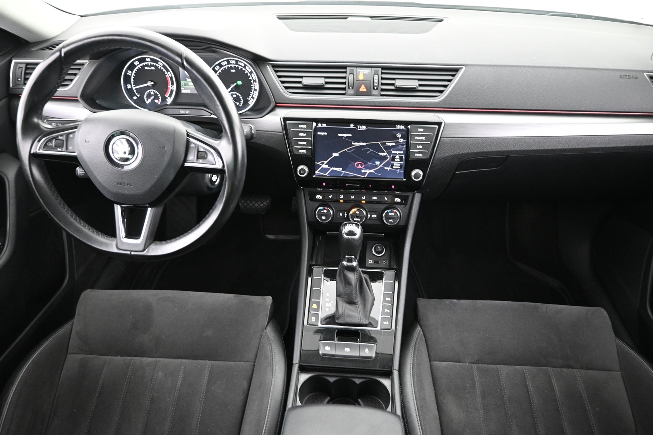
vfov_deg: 53.1
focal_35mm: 24
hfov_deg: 73.7
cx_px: 326
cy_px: 218
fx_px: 435
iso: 1600
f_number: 3.5
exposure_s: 1/6
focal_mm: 16
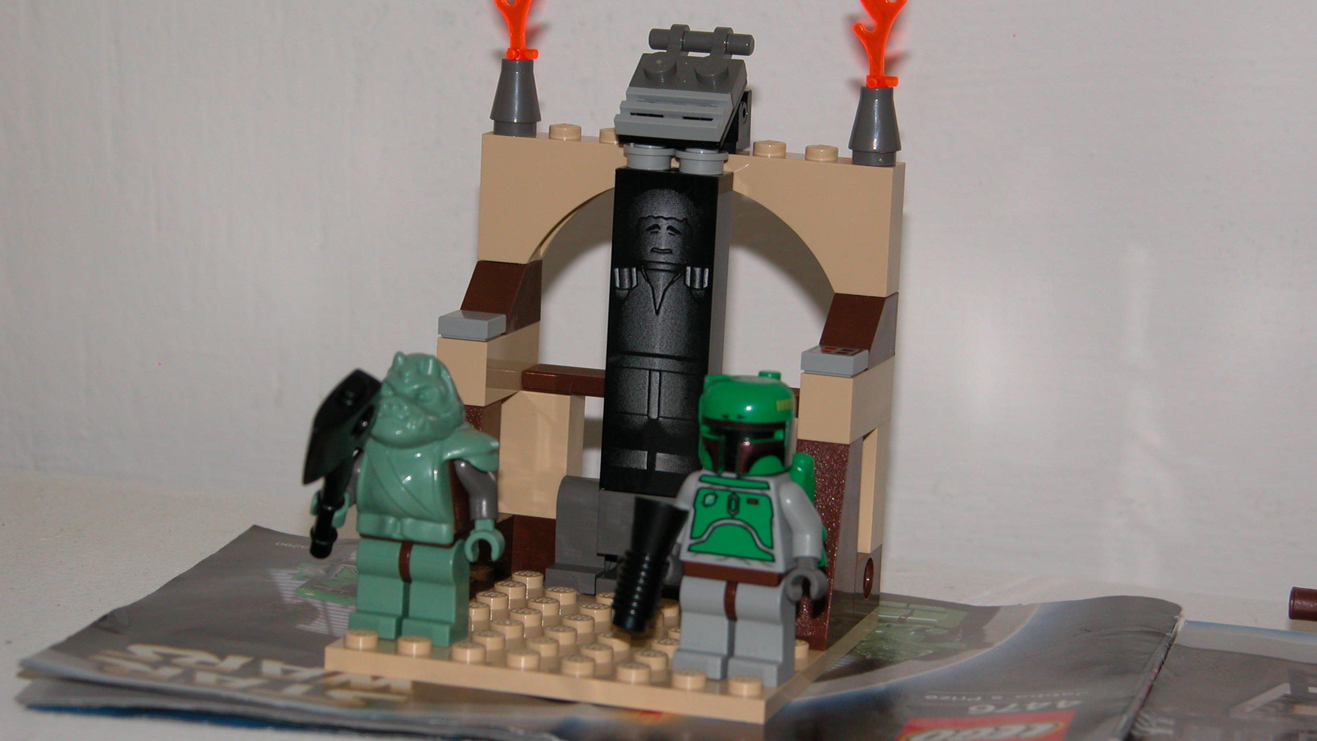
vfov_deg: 10.4
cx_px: 658
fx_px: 4051
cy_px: 341
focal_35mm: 116
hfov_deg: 18.5
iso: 100
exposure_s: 1/125
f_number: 3.7
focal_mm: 27.3
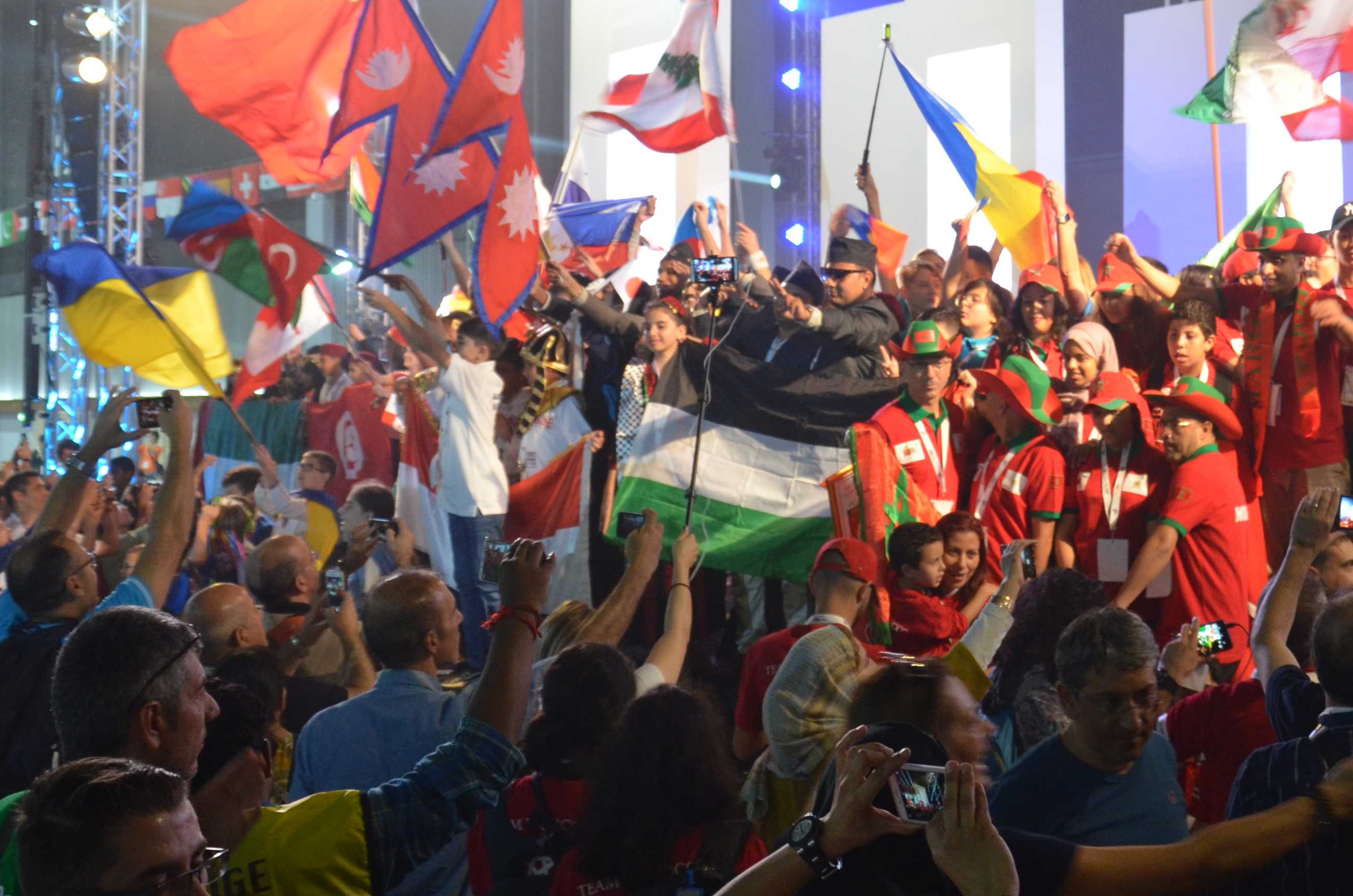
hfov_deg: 32.2
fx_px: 2325
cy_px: 169
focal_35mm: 62
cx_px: 902
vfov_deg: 21.5
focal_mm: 22
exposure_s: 1/60
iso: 800
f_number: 3.8
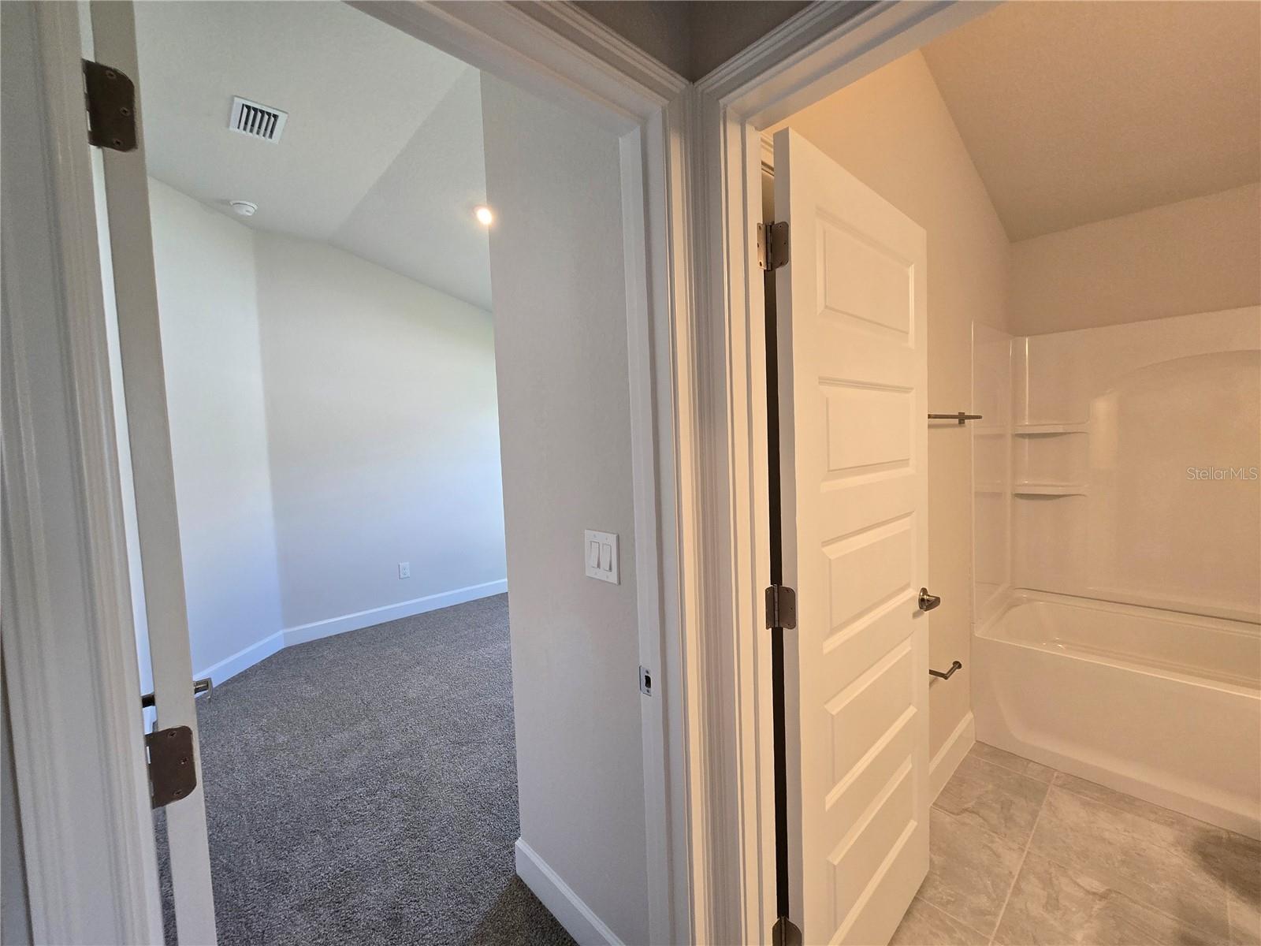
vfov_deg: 89.9
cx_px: 630
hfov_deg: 106.2
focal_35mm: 13
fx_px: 474
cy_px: 473
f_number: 2.2
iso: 250
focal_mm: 2.2
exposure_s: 1/100
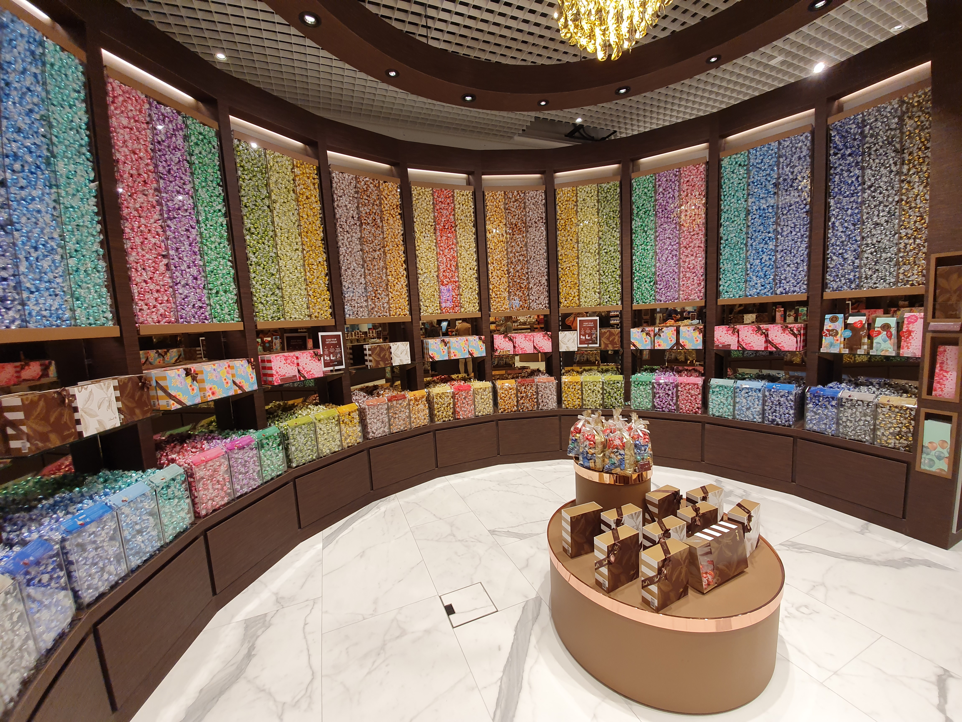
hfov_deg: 106.2
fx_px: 361
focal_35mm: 13
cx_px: 481
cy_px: 361
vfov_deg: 89.9
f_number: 2.2
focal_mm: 1.8
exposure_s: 1/50
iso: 80
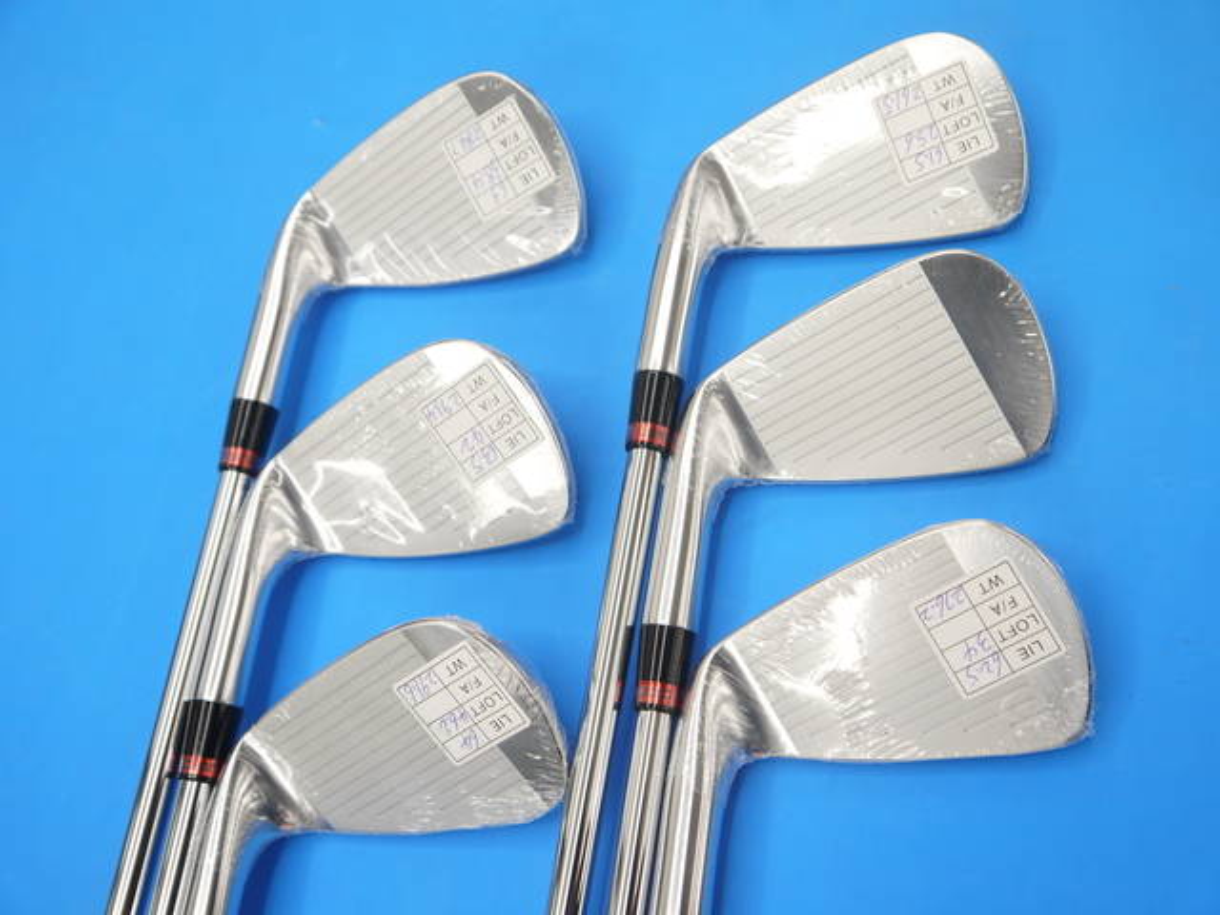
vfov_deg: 36.0
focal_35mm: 40
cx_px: 610
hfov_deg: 46.8
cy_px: 458
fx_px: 1410
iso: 160
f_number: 4.2
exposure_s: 1/60
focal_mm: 20
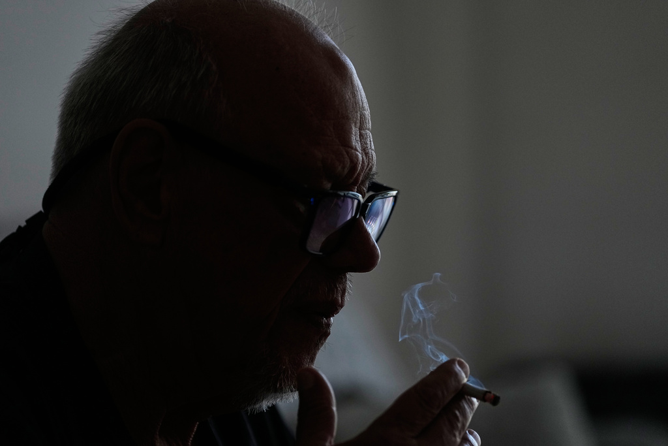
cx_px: 334
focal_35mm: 200
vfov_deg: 6.9
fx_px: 3711
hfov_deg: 10.3
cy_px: 223
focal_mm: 200
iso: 1250
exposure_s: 1/2500
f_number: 2.8
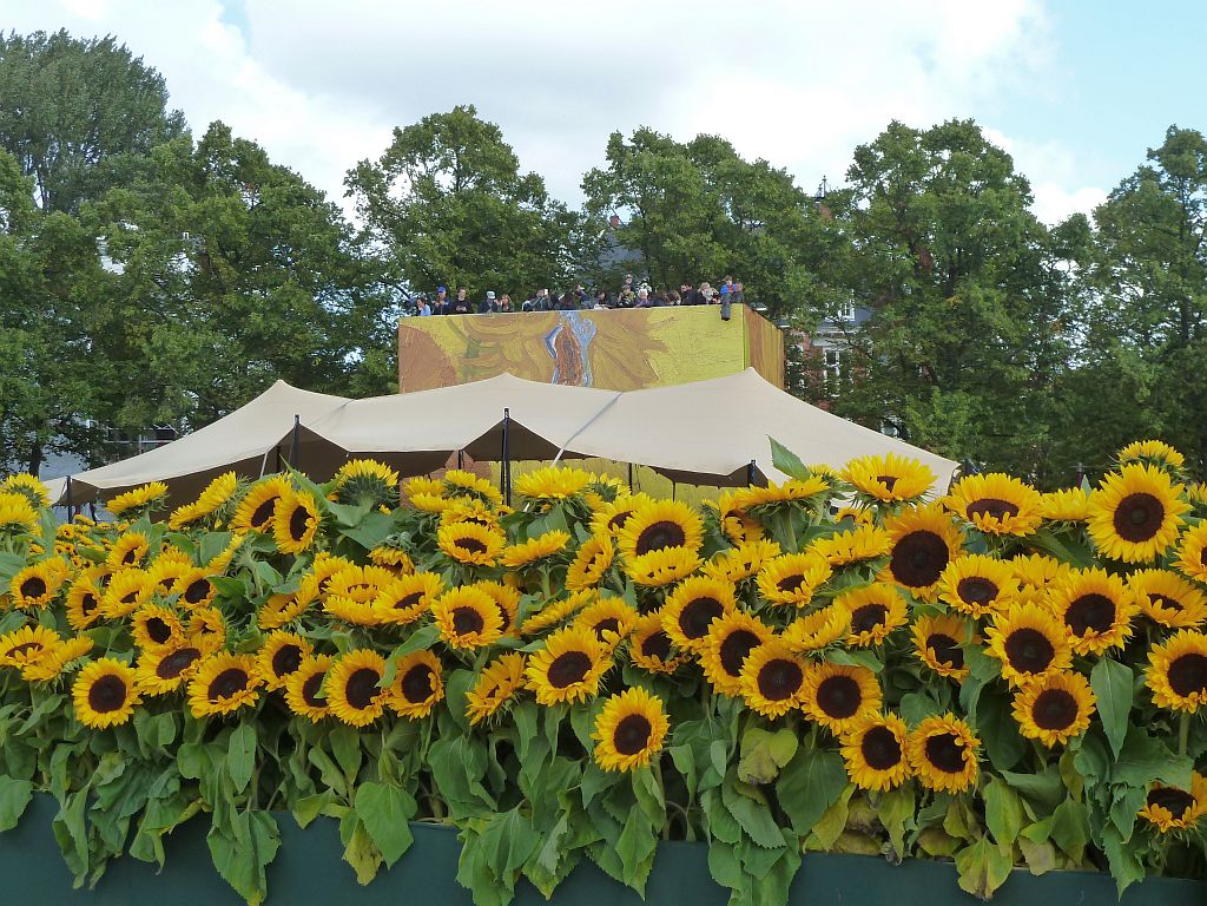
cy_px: 453
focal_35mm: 52
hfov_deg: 36.8
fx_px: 1813
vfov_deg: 28.0
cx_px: 604
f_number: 3.8
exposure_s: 1/250
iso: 125
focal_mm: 8.5
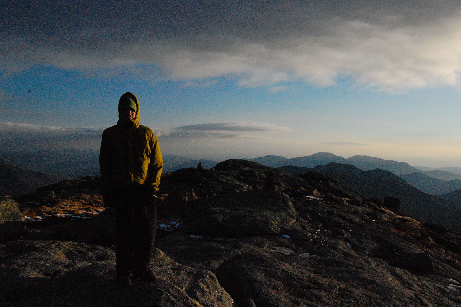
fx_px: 499
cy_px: 154
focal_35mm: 39
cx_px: 230
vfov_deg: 34.1
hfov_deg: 49.6
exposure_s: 1/800
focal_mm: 26
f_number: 14
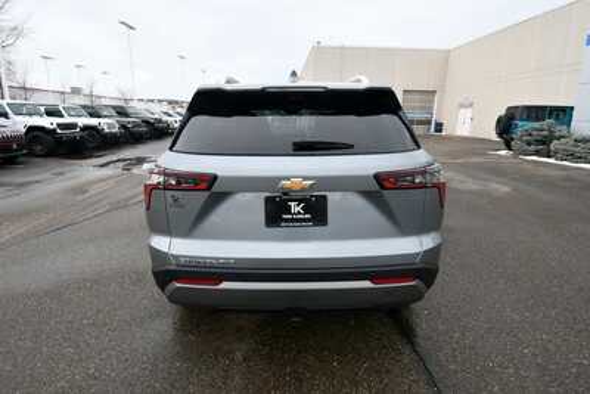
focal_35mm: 19
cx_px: 295
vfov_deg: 64.6
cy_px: 197
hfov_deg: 86.9
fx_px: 311
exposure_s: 1/250
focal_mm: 13
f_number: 7.1
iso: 200
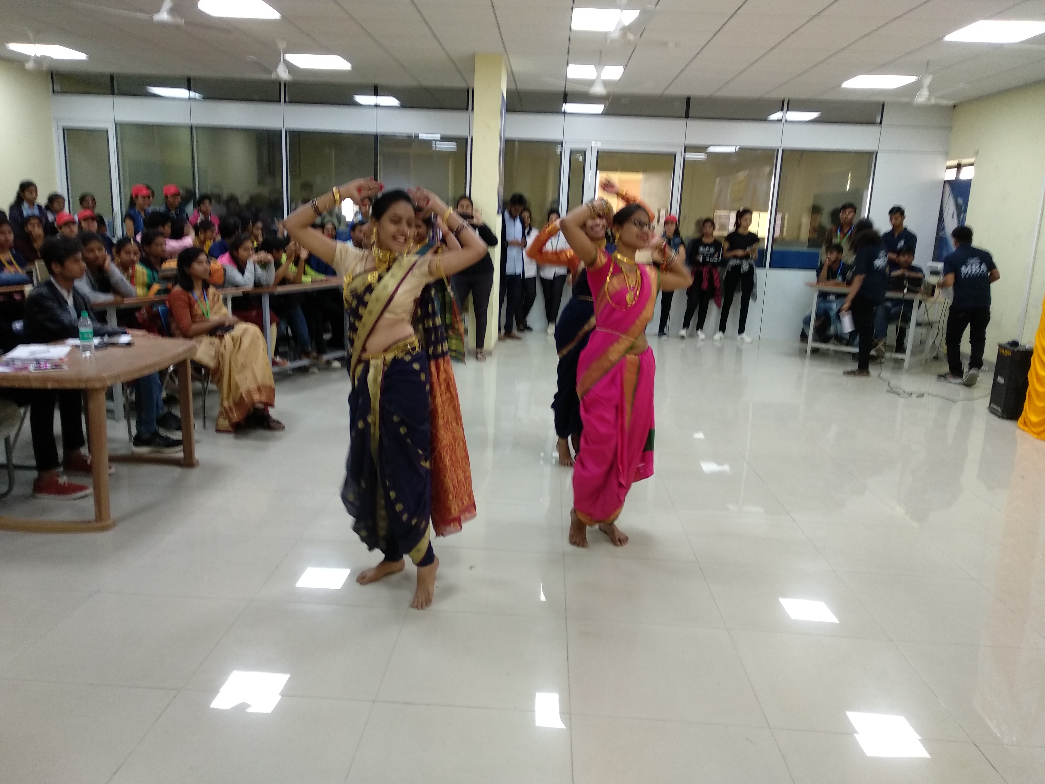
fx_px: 785
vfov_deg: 53.1
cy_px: 392
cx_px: 522
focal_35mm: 26
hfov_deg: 67.3
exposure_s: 1/33
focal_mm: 3.81
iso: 400
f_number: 2.2
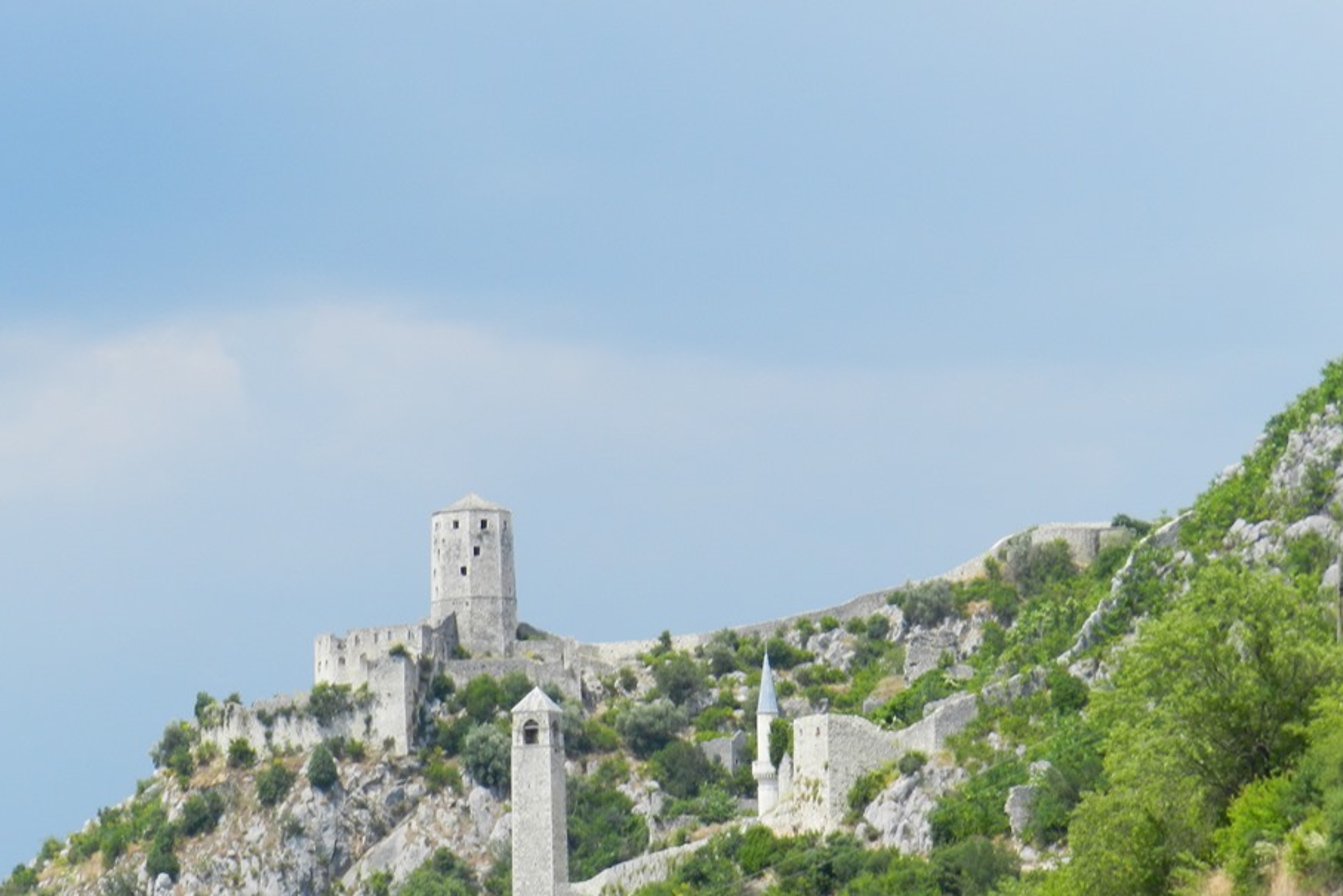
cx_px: 672
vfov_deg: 10.2
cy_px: 545
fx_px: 5037
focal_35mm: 135
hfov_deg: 15.2
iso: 160
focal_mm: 20.5
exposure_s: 1/640
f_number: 4.8
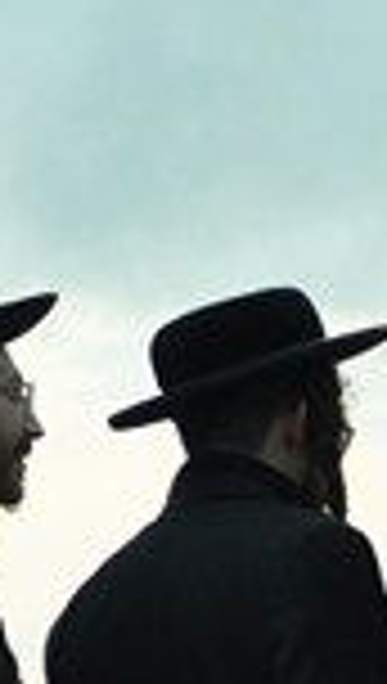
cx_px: -99
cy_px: 173
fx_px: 4645
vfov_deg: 8.4
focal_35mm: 256
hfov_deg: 4.8
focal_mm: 31
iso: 500
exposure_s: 1/60
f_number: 2.8
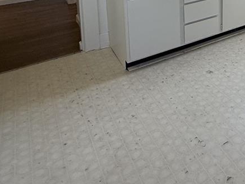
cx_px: 256
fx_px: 290
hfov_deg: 39.2
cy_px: -54
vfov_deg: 28.8
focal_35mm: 41
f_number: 2.2
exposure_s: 1/99
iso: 80
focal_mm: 2.22
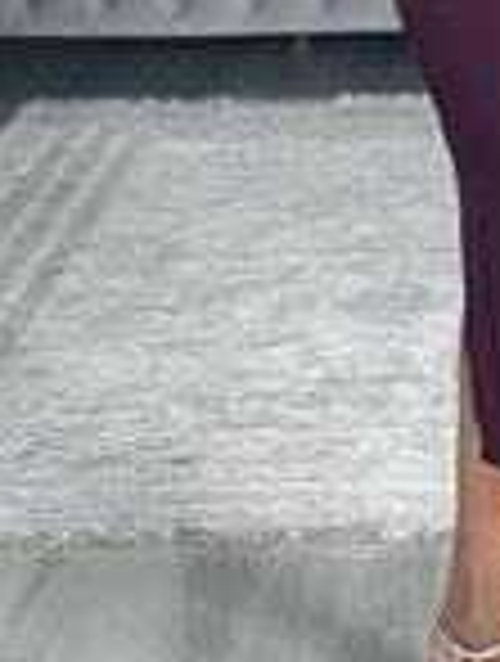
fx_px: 3164
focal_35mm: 165
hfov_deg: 9.0
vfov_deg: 11.7
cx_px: 559
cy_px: -95
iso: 100
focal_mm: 6.86
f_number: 1.78
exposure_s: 1/121
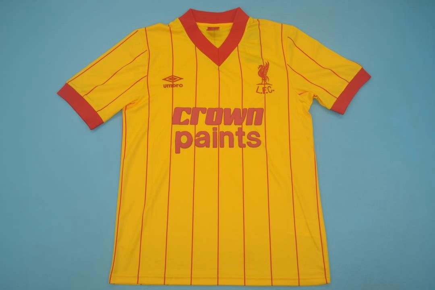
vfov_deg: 43.6
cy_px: 145
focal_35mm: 30
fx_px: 362
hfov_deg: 61.9
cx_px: 218
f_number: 4
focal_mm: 20
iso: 200
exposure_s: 1/200
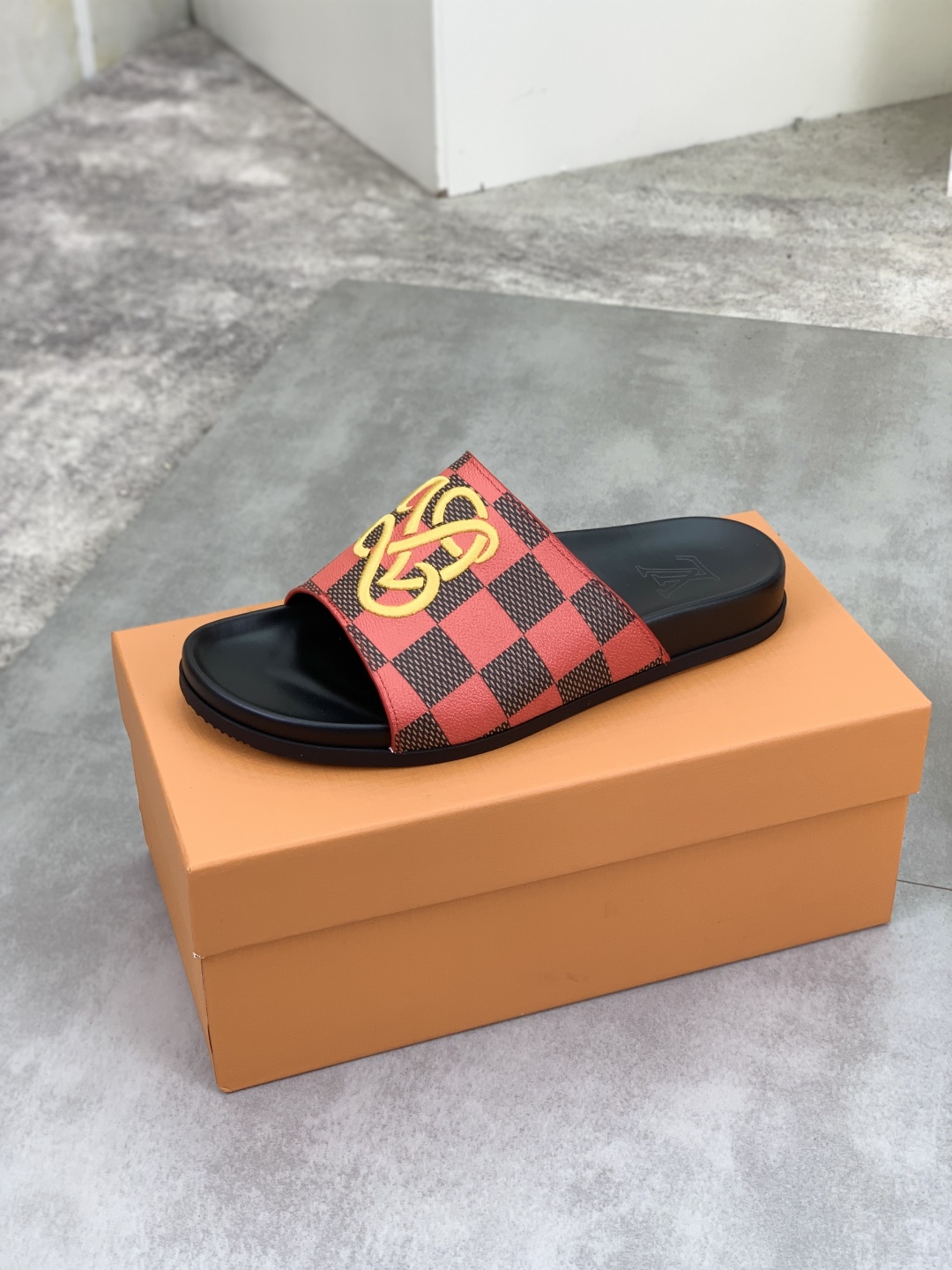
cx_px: 476
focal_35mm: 52
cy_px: 635
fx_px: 1907
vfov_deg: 36.8
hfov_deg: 28.0
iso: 25
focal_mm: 6
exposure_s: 1/100
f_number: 2.4
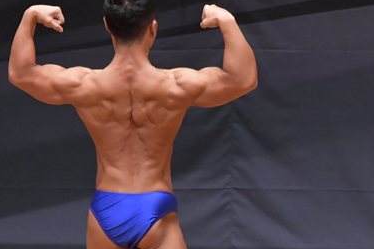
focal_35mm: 653
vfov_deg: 2.1
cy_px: 220
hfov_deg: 3.2
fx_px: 6781
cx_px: 162
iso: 6400
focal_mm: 210
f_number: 5.6
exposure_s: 1/400
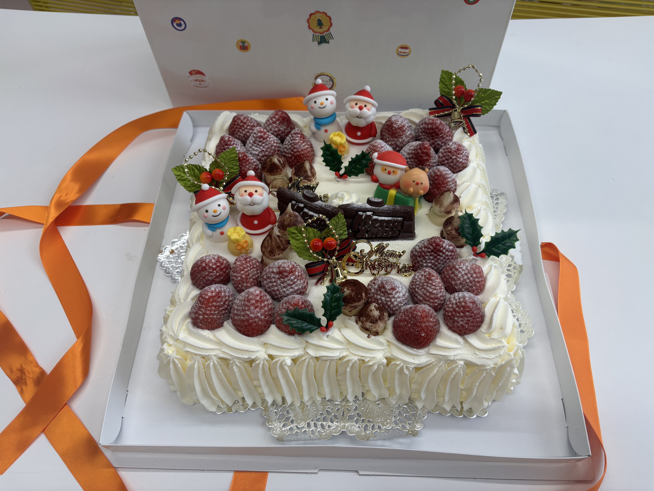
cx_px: 327
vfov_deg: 53.1
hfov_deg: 67.3
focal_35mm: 26
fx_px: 491
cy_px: 246
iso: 50
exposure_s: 1/120
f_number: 1.6
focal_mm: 5.96
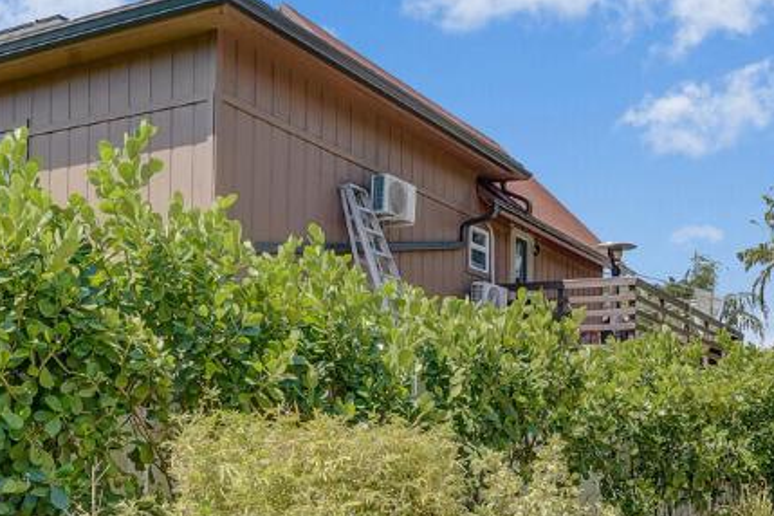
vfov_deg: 30.1
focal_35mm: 43
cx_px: 500
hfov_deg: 44.9
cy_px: 444
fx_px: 924
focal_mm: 16
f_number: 11
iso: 800
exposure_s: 1/640
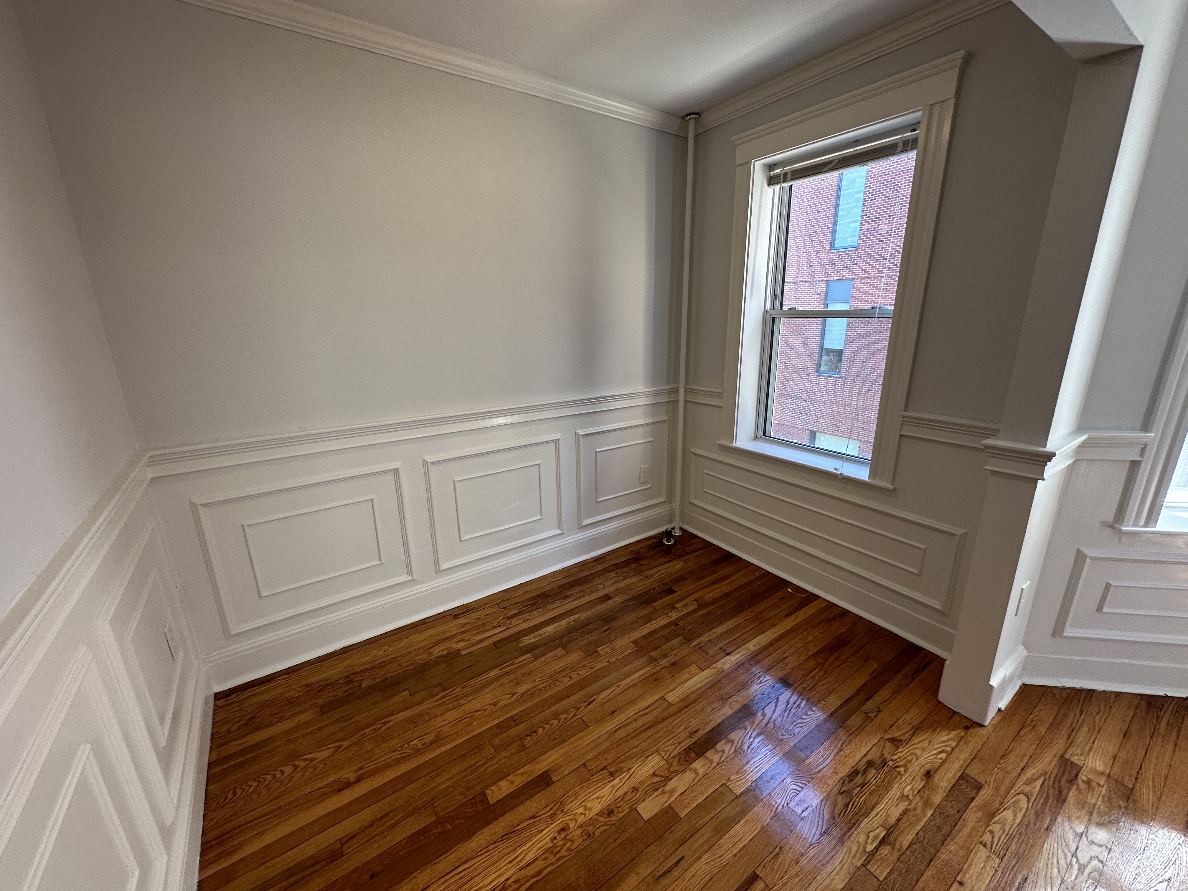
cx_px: 594
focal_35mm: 14
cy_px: 446
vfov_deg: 85.7
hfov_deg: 102.1
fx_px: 480
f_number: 2.2
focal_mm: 2.22
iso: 100
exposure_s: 1/120
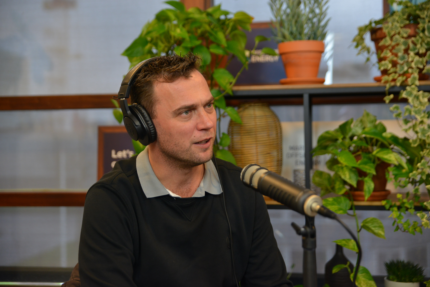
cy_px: 144
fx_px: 693
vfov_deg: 23.4
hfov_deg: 34.5
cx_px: 215
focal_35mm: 58
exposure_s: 1/160
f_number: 2.8
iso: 1000
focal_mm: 58
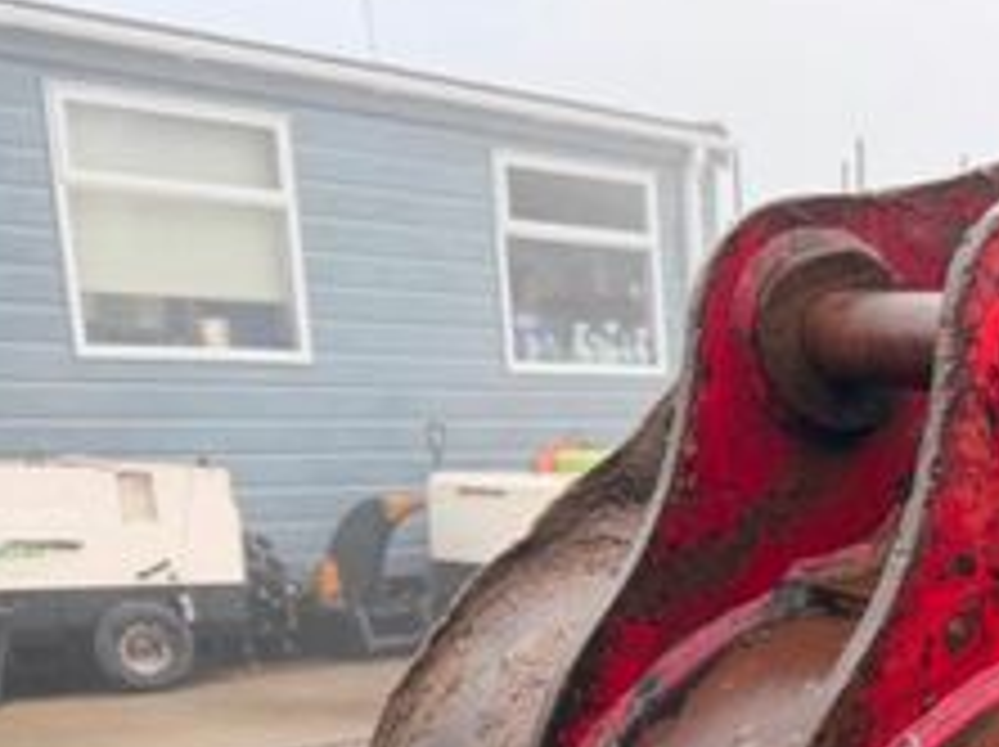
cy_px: 909
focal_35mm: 65
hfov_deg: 25.4
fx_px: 1874
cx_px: 1328
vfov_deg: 20.9
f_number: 1.78
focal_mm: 6.76
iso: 80
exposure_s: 1/269
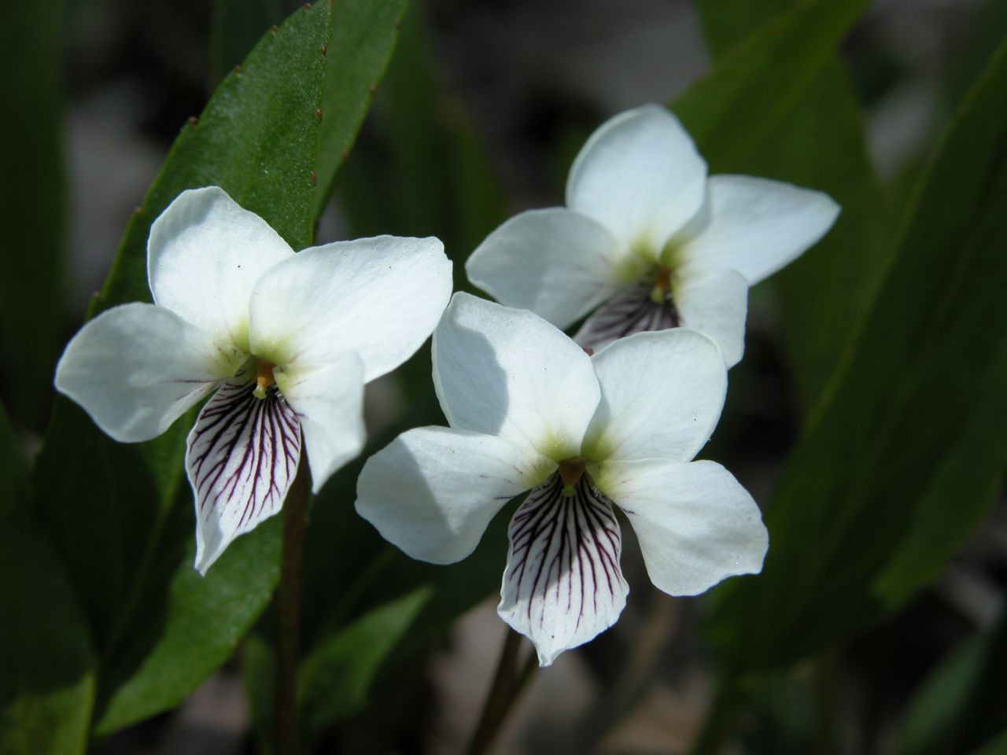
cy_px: 378
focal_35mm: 100
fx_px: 2909
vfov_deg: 14.8
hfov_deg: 19.6
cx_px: 504
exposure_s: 1/100
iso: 100
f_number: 7.3
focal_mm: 25.4
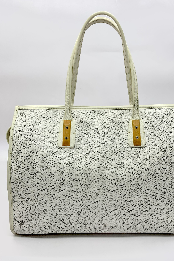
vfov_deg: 65.5
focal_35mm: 28
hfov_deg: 46.3
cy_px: 132
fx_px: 203
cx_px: 100
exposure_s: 1/241
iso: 25
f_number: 1.8
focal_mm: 4.25
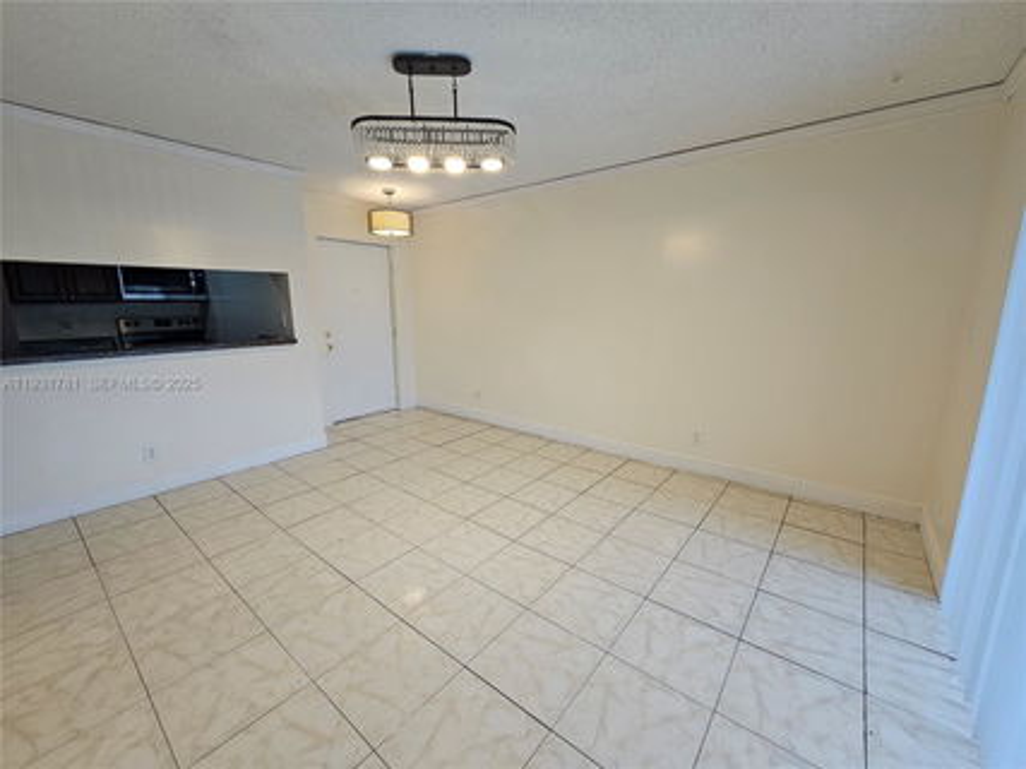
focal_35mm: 13
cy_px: 384
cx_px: 513
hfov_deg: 106.2
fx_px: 385
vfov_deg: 89.9
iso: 64
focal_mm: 2.2
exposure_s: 1/60
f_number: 2.2
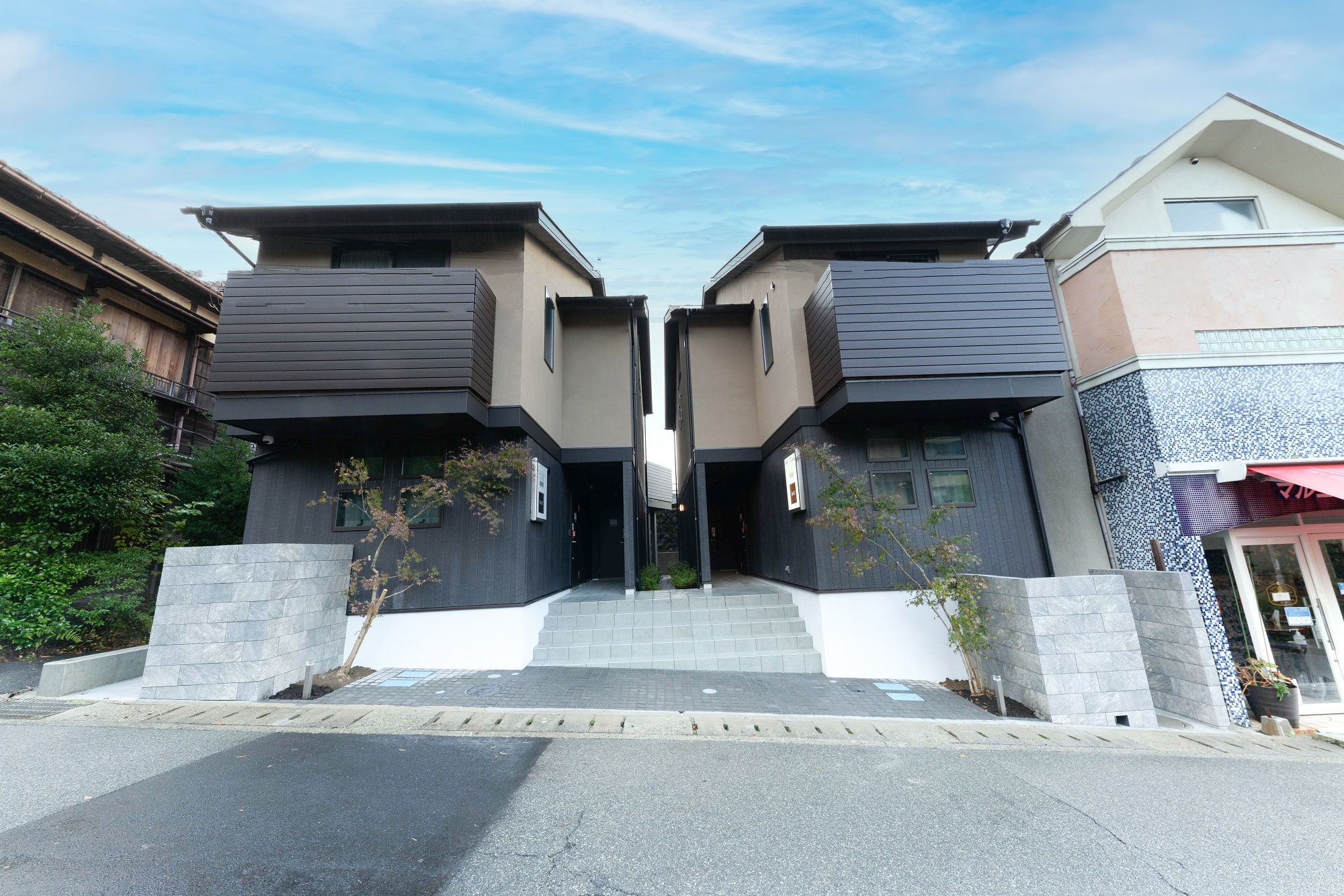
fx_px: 448
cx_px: 672
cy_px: 448
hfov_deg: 112.6
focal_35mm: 12
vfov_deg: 90.0
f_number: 9
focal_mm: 12
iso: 160
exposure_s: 1/30
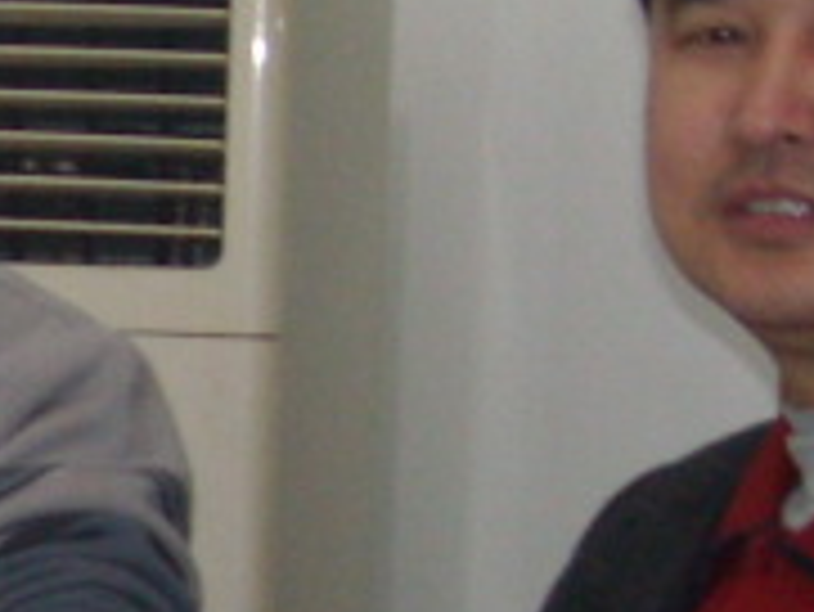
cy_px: 810
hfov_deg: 9.1
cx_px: -1034
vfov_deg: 7.4
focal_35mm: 198
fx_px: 4659
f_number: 2.8
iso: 200
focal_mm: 5.7
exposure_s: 1/30
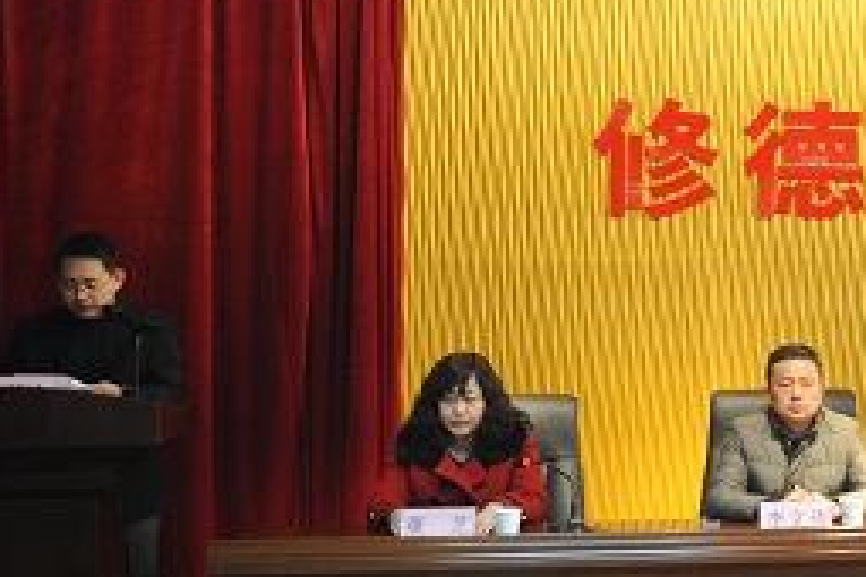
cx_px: 1014
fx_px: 2045
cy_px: 180
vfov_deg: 16.0
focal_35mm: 85
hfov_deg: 22.2
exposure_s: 1/40
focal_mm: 34
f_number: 2.8
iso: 3200
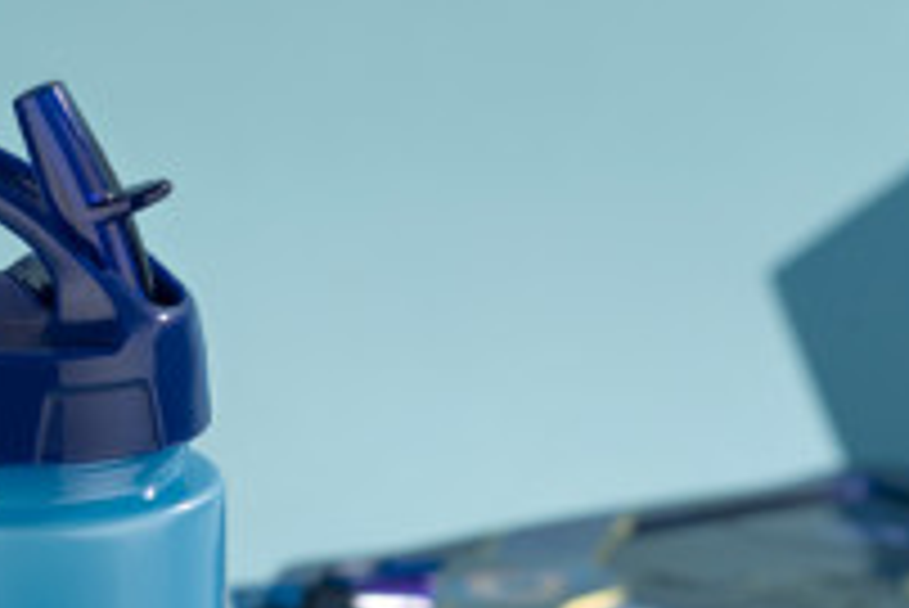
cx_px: 310
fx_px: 9526
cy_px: 835
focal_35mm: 377
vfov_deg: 3.6
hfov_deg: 5.5
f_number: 4.5
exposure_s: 1/125
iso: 100
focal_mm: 85
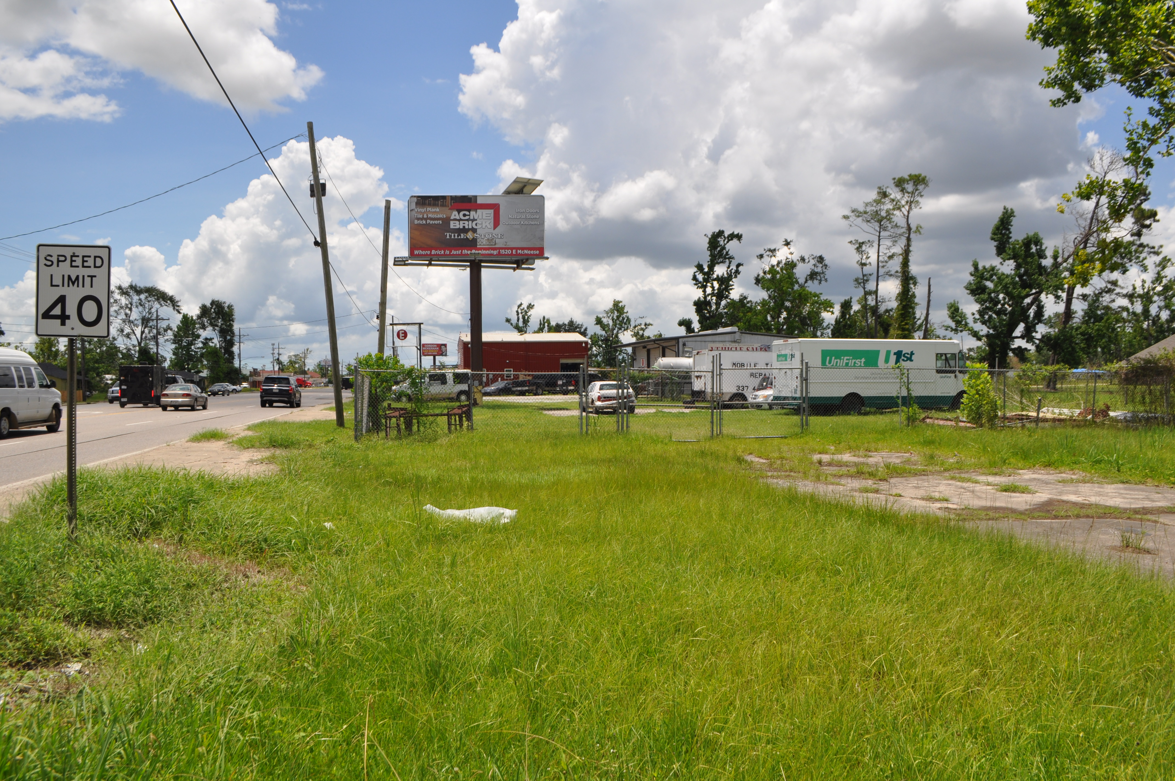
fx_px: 880
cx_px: 588
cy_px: 390
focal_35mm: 27
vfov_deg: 47.8
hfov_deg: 67.4
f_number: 11
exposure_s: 1/500
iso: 200
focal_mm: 18
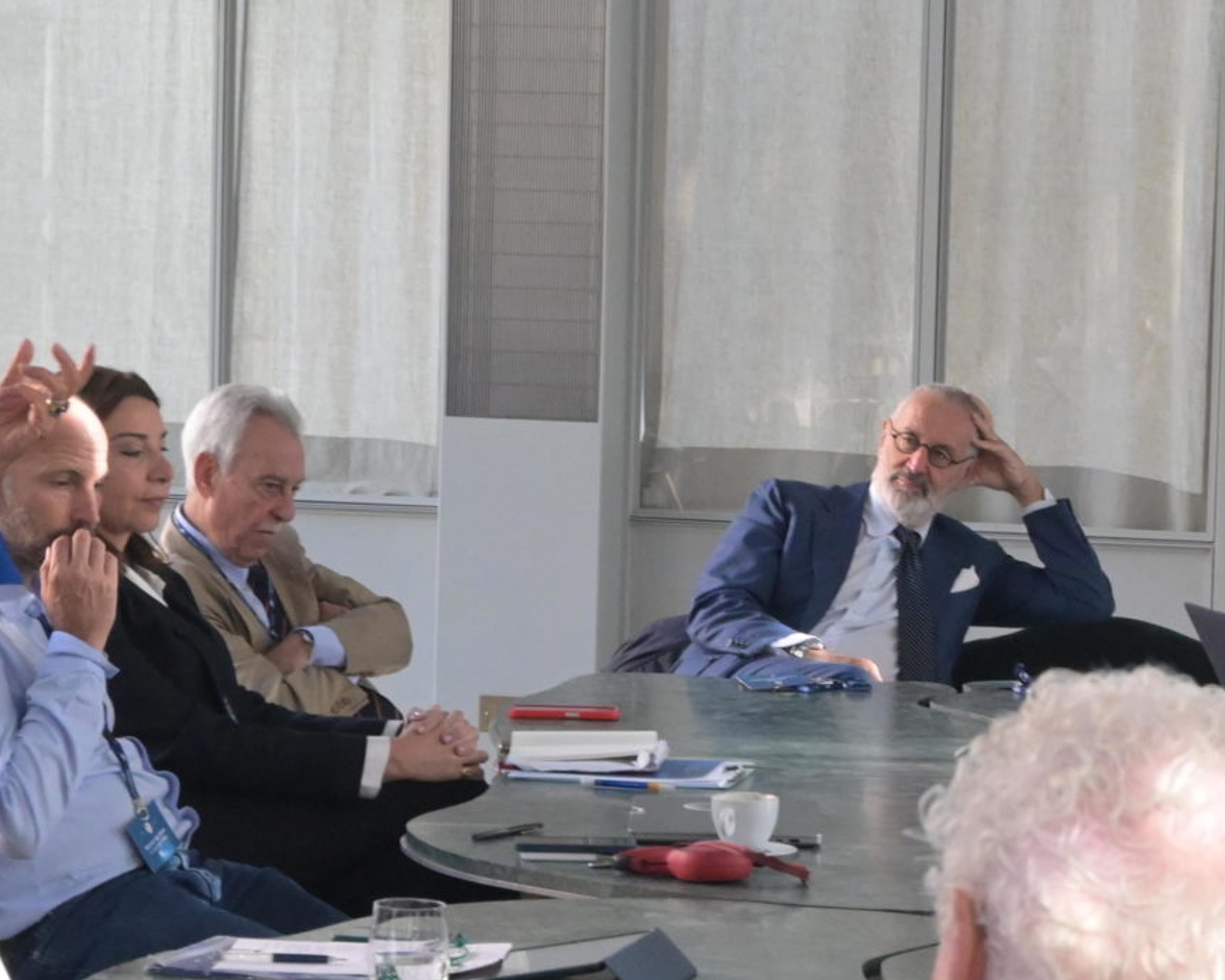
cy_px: 583
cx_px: 747
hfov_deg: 14.7
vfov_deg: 11.8
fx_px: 4738
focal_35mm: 131
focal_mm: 31.5
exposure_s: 1/160
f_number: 6.3
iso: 2500
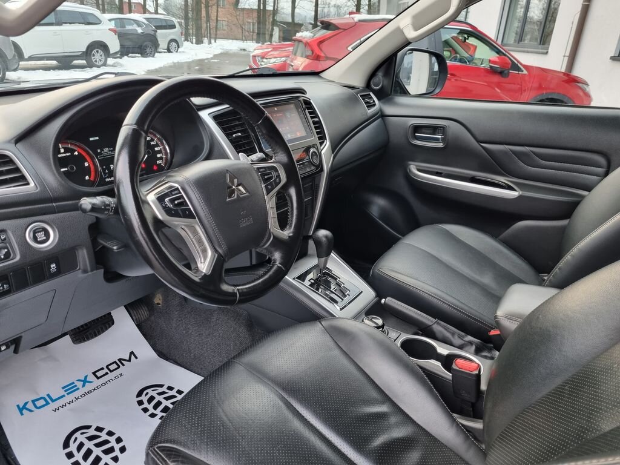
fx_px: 466
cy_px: 232
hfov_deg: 67.3
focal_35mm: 26
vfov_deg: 53.1
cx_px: 310
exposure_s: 1/100
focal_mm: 5.4
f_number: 1.8
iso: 200
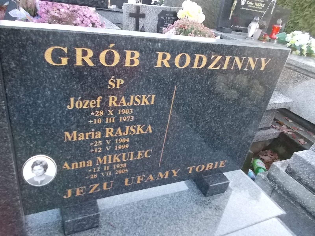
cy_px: 118
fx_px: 237
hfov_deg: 67.3
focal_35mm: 26
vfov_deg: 53.1
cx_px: 158
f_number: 3.2
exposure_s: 1/100
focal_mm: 4.6
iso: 400
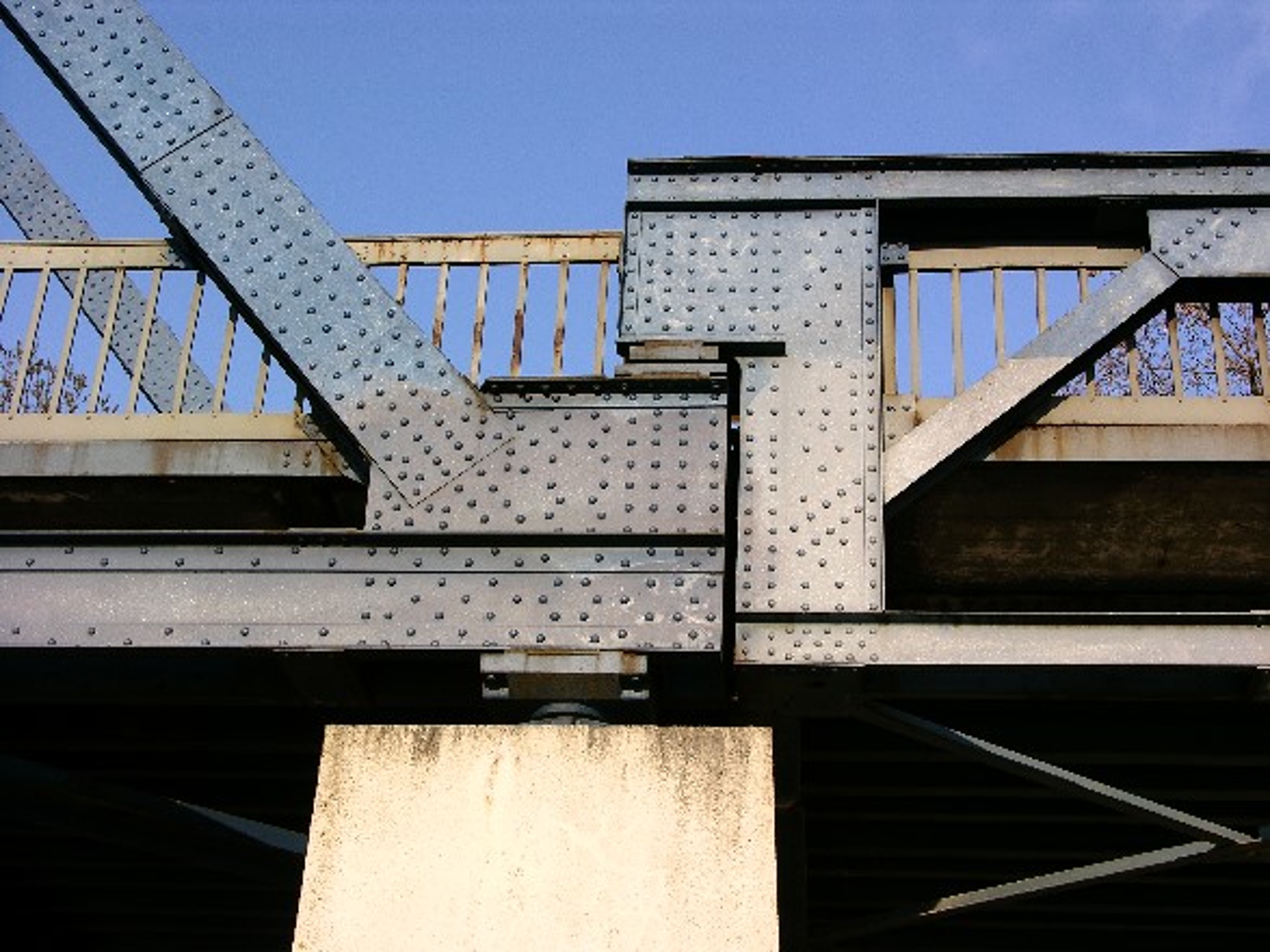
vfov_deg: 25.2
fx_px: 2127
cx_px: 635
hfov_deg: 33.2
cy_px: 476
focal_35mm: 58
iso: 50
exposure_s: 1/136
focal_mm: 14.7
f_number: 6.3
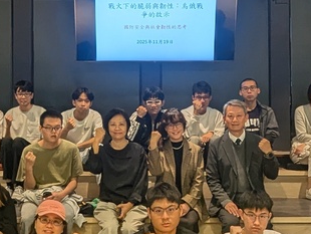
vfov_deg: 23.6
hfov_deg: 31.1
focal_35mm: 62
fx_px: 557
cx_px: 137
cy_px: 83
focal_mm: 2.35
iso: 79
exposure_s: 1/60
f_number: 2.2
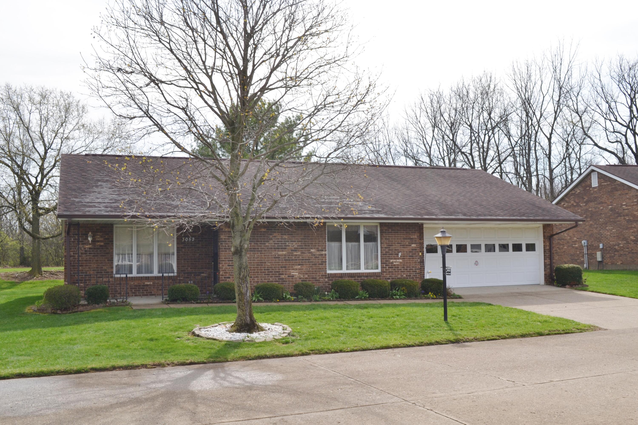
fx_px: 638
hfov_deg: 53.1
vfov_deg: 36.9
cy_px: 212
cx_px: 319
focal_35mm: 36
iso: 100
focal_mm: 24
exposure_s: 1/200
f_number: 10
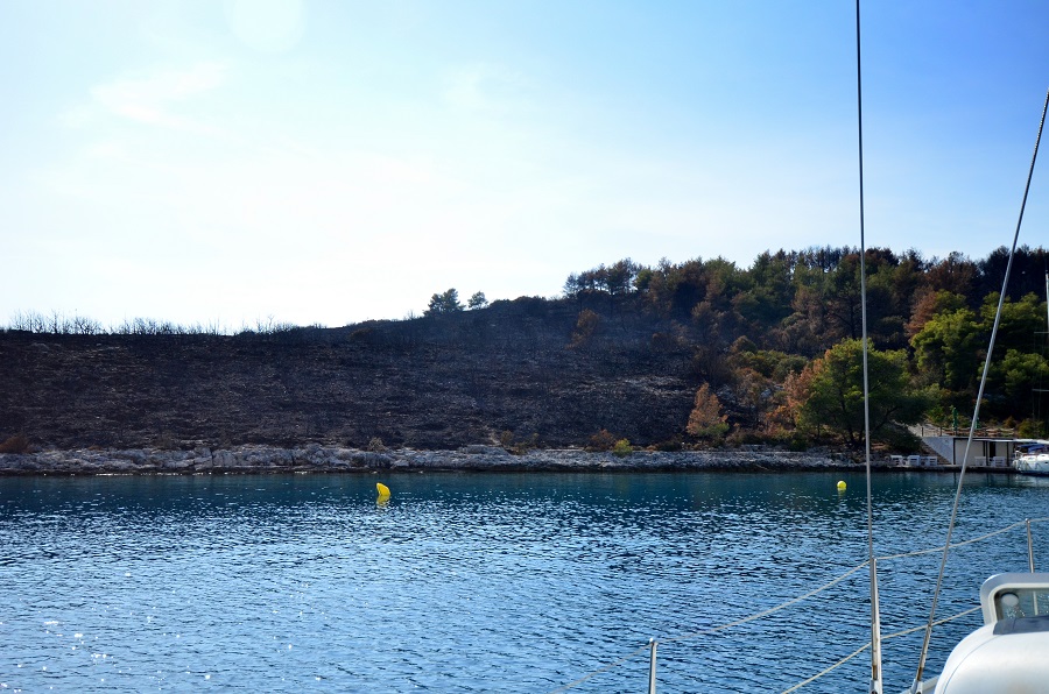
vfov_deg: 36.7
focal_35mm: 36
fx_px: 1047
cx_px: 524
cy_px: 347
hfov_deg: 53.2
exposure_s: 1/6400
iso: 640
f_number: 4
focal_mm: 24
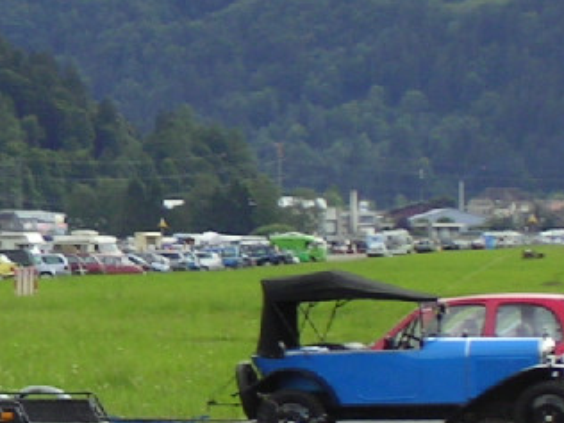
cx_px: -271
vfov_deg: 4.2
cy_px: 371
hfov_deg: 5.6
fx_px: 5703
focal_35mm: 350
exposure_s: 1/169
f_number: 4.9
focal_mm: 16.8
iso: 50
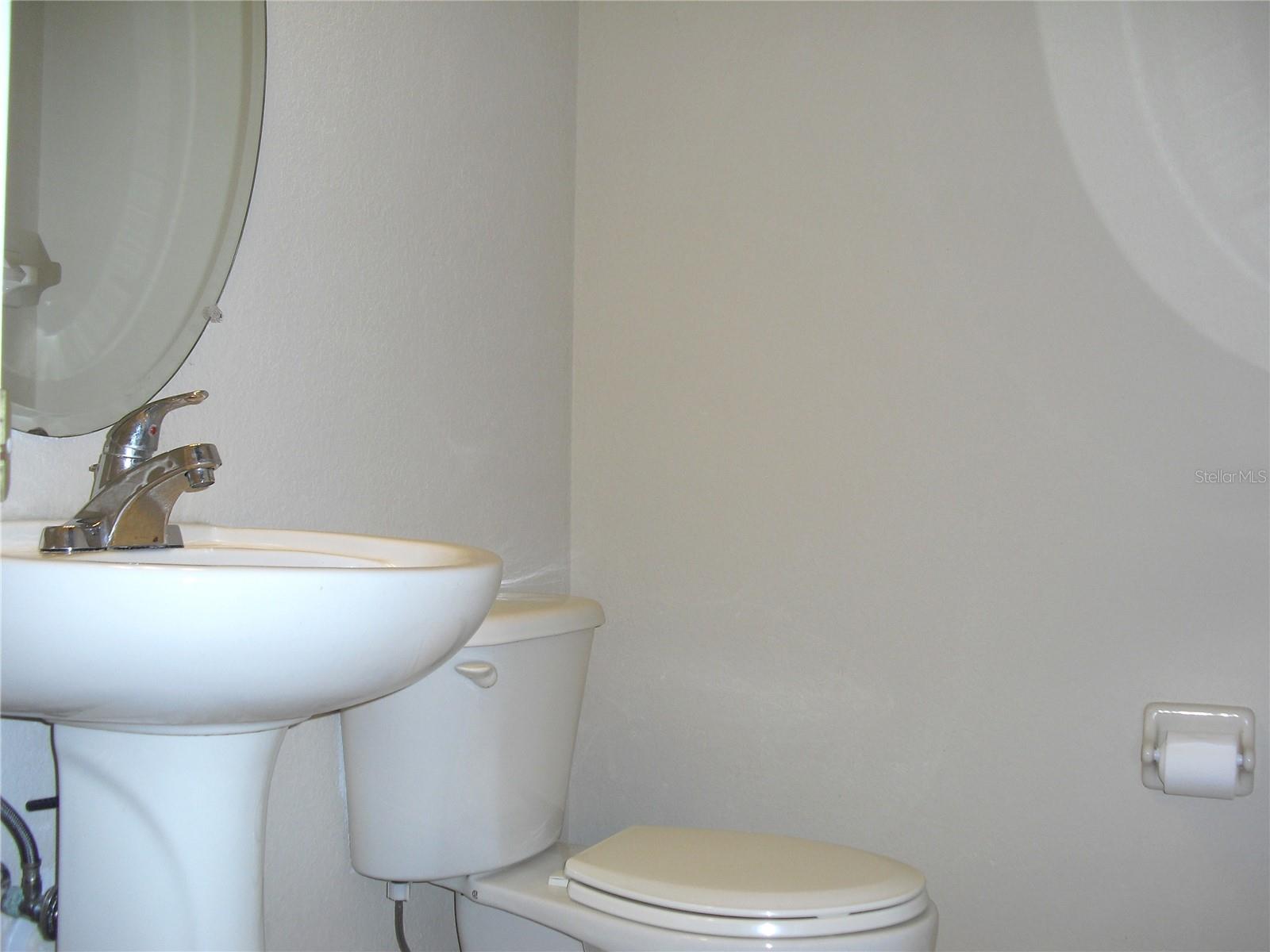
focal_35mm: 36
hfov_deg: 51.4
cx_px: 635
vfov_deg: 39.7
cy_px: 476
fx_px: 1321
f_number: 3.1
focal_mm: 6.3
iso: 100
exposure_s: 1/60
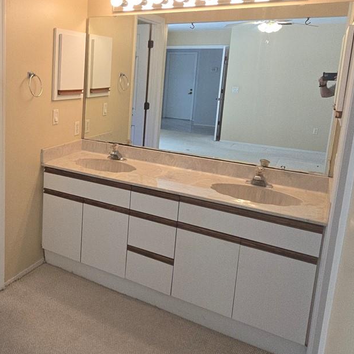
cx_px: 54
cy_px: 130
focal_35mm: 30
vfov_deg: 53.4
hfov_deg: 49.7
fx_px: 347
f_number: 2.2
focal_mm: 2.2
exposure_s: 1/60
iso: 64
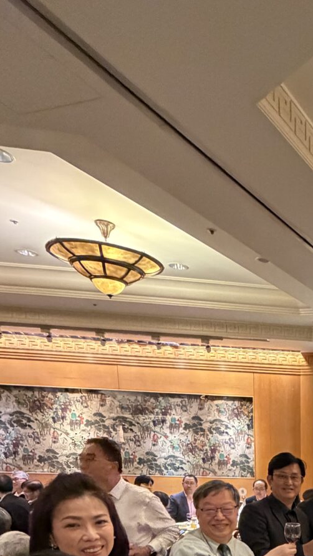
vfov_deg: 46.6
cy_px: 565
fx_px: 516
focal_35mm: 35
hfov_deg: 28.6
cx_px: 388
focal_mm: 2.22
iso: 1000
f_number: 2.2
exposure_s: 1/60
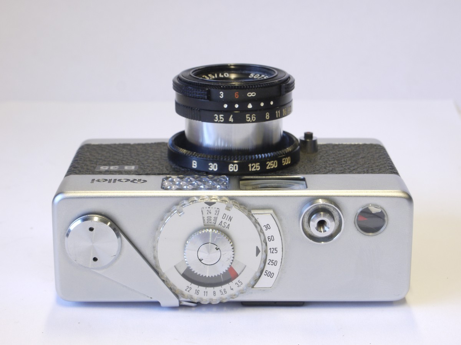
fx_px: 1119
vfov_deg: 17.6
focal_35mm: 84
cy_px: 172
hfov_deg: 23.3
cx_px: 230
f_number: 13
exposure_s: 1/6
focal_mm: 42
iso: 400
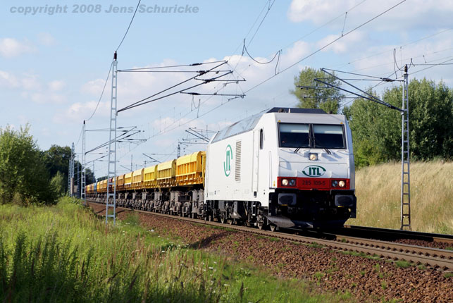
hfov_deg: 19.4
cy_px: 152
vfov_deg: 13.1
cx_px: 226
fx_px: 1322
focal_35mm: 105
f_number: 4.5
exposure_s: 1/1000
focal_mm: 70
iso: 200
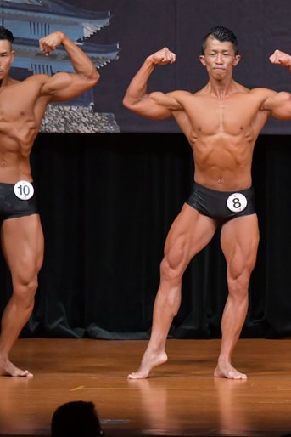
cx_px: 282
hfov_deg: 3.4
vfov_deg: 5.1
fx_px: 4931
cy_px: 218
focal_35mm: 407
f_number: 5.6
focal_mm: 180
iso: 5000
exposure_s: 1/400
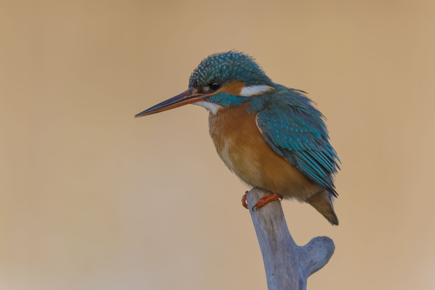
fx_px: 8881
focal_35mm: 735
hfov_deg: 2.8
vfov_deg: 1.9
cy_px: 145
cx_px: 218
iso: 160
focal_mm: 490
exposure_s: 1/250
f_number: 6.3
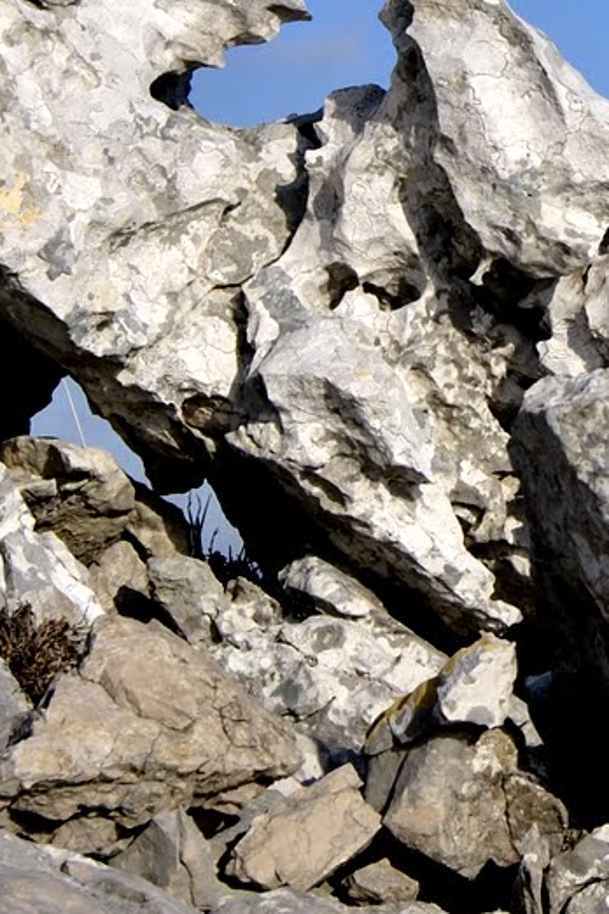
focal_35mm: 221
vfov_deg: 9.3
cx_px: 677
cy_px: 251
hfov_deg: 6.2
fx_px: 5607
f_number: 10
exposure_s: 1/400
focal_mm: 48
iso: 100
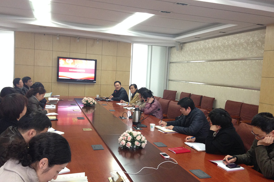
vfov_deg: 37.8
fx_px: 266
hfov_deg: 54.4
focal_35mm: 35
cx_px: 136
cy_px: 93
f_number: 2.4
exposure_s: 1/20
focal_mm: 4.12
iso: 160
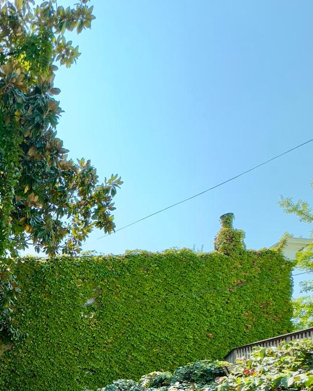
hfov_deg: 41.2
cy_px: 397
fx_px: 359
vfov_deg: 46.9
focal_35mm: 31
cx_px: 2
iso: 40
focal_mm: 2.22
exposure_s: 1/225
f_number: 2.2
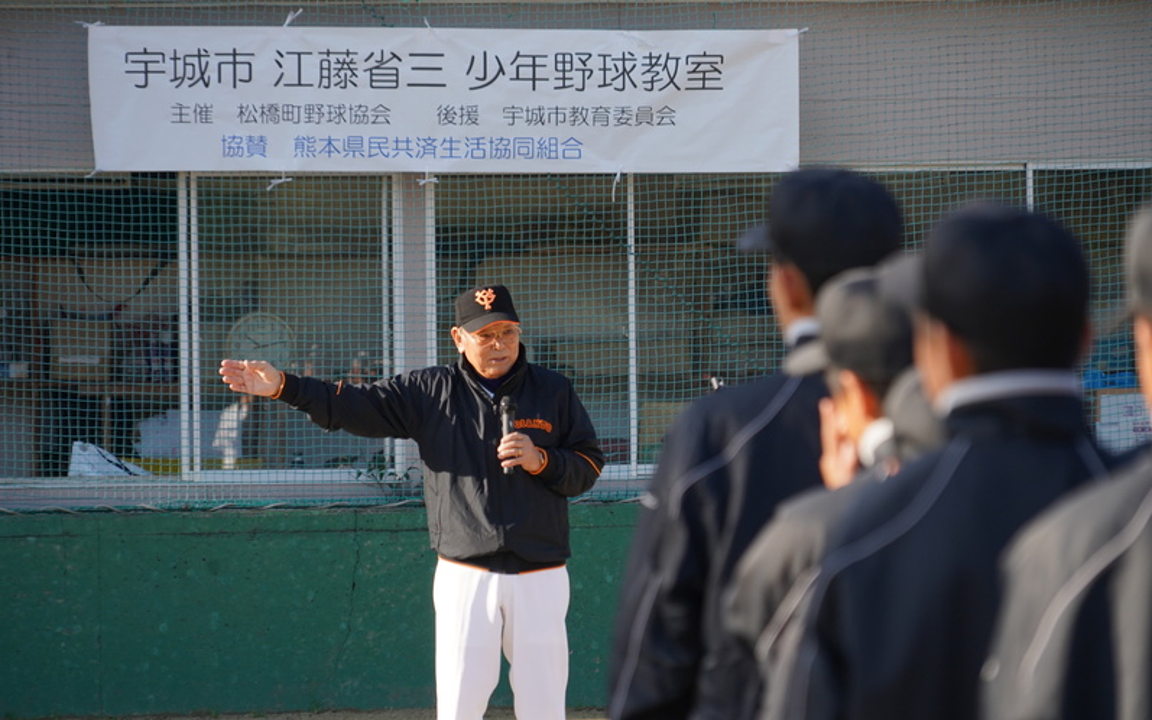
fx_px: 6938
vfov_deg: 5.9
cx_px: 577
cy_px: 336
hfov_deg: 9.5
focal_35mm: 221
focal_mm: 216
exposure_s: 1/640
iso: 500
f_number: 7.1
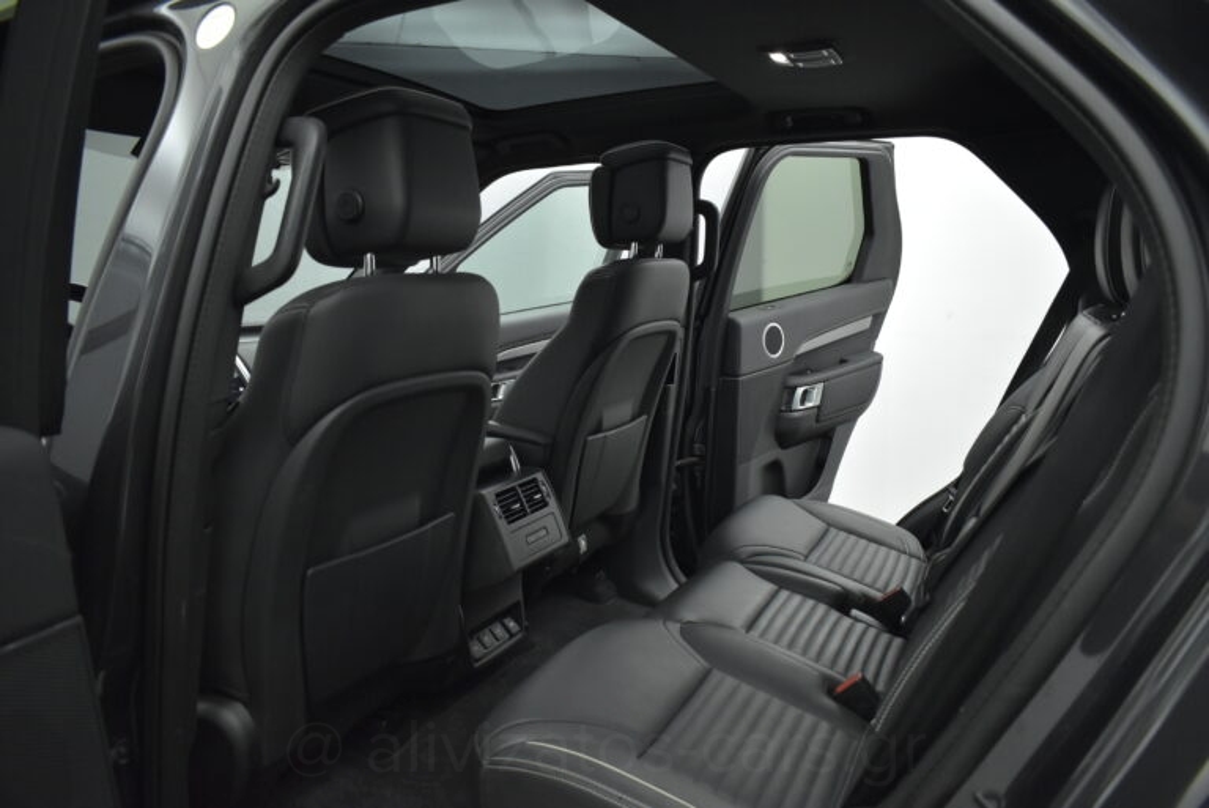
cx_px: 604
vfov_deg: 48.0
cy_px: 404
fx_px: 907
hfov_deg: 67.4
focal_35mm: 27
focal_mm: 18
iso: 1600
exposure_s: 1/125
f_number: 3.5
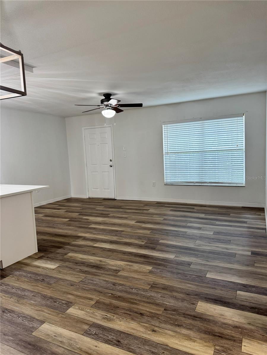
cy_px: 178
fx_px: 247
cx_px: 134
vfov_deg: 71.6
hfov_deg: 56.8
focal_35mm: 24
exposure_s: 1/120
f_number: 1.78
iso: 160
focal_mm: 6.76
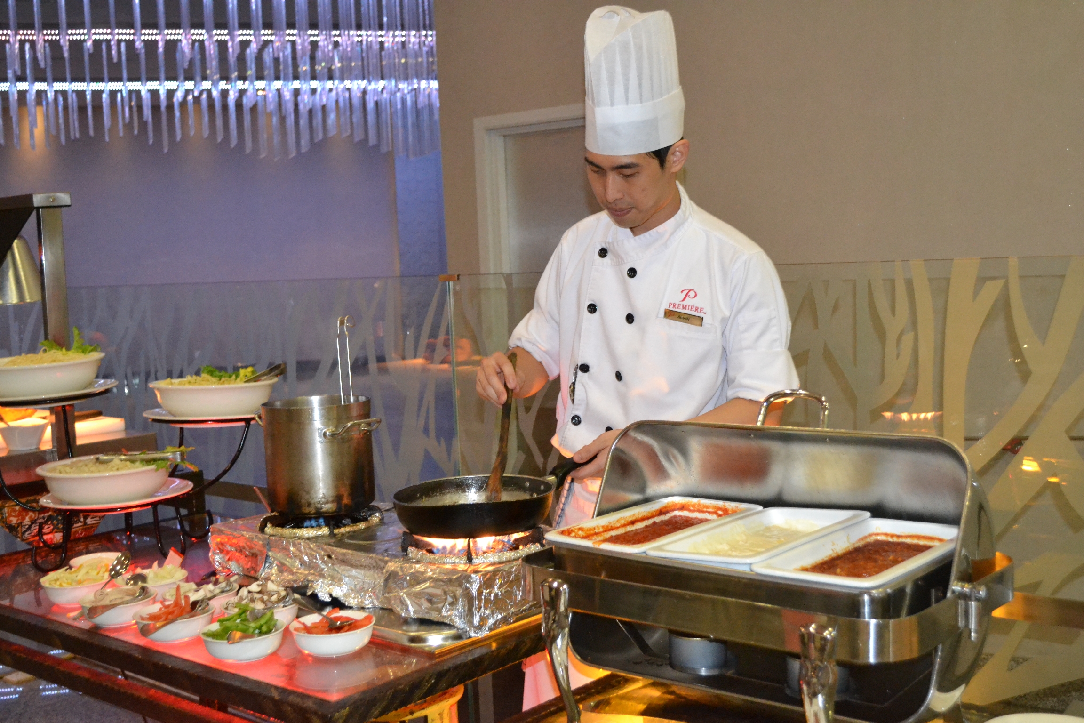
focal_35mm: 42
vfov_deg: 31.9
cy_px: 362
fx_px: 1265
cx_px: 542
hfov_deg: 46.4
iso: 3200
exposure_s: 1/60
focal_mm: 28
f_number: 4.5
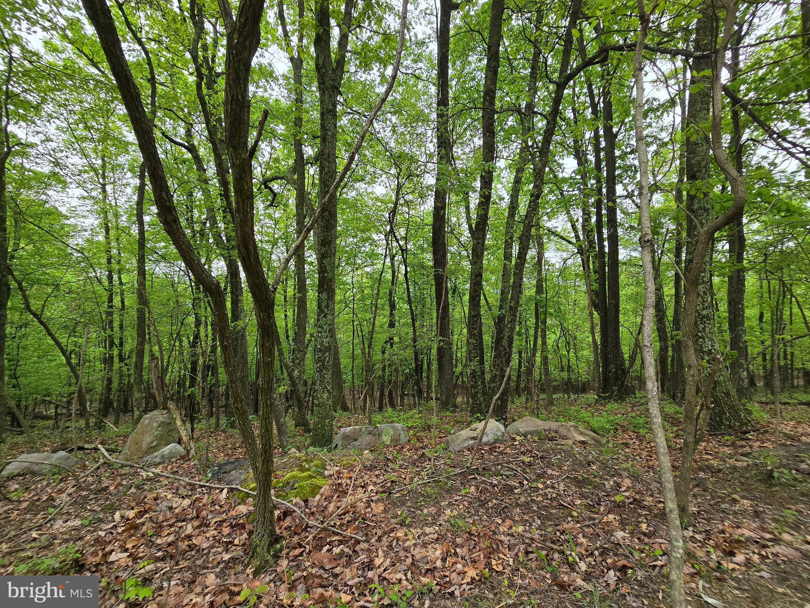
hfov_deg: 106.2
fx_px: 304
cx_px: 405
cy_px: 304
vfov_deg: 89.9
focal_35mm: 13
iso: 50
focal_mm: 2.2
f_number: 2.2
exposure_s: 1/514
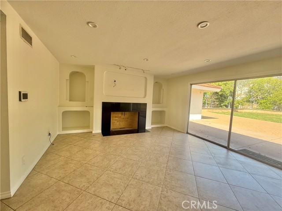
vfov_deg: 85.7
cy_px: 106
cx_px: 141
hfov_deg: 102.1
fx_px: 114
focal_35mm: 14
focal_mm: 2.22
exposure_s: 1/145
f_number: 2.2
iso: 64
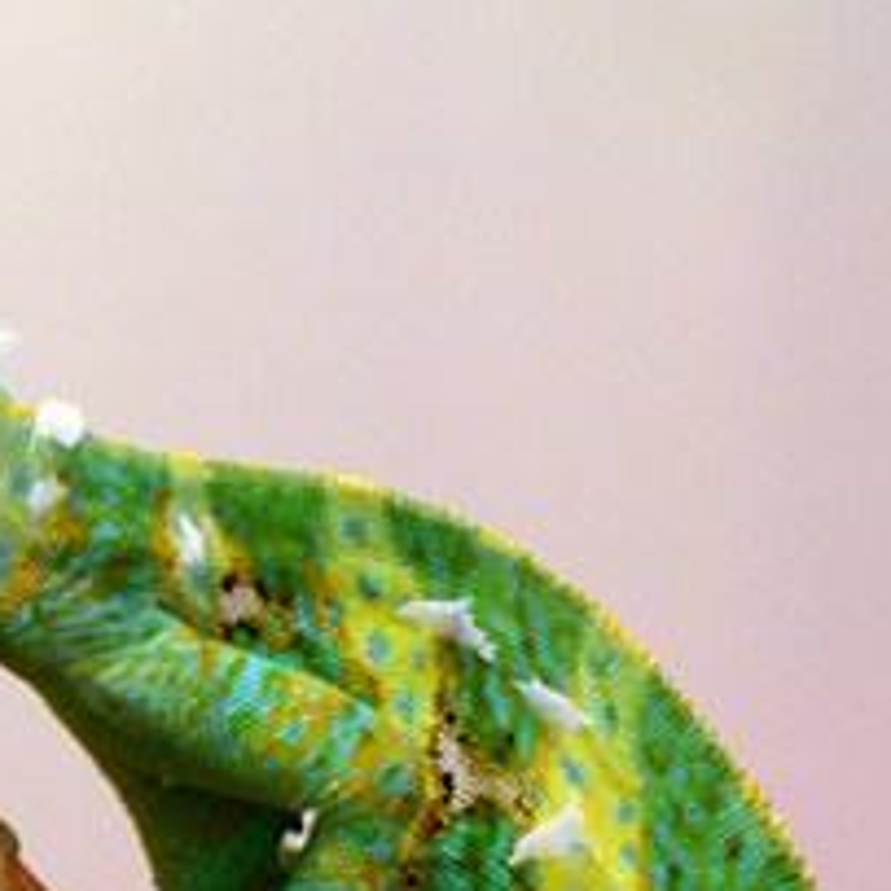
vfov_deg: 3.8
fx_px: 13297
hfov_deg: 3.8
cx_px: 331
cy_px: 1541
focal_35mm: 457
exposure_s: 1/125
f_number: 9
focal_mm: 95
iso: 2000
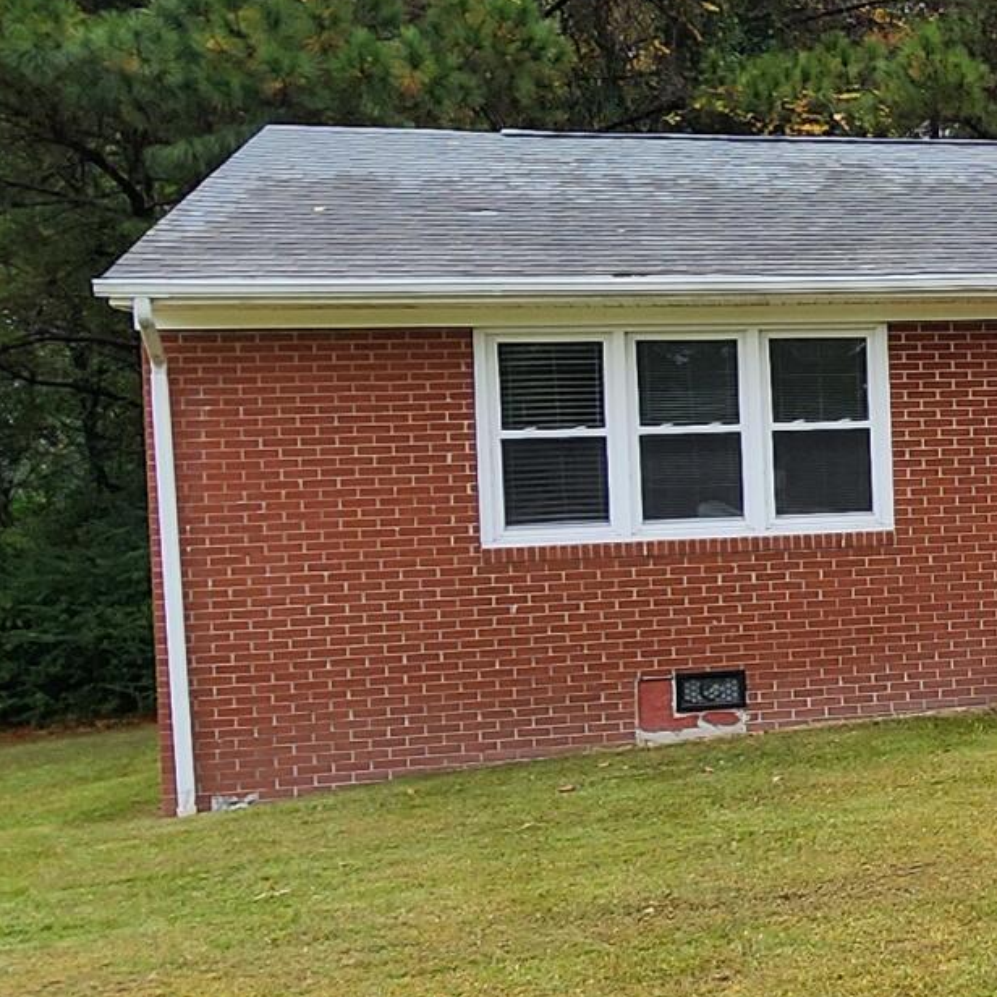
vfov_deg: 30.6
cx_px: 1405
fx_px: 1825
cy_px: 508
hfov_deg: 25.0
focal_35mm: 56
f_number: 2.2
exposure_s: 1/621
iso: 50
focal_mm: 2.2
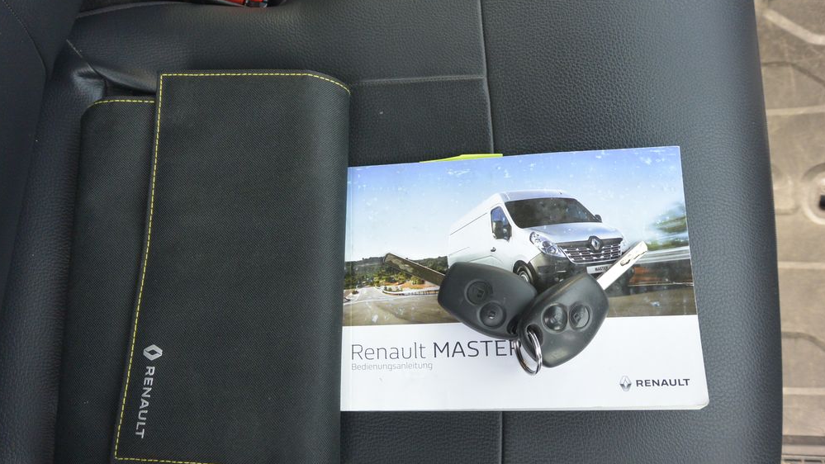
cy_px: 258
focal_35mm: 29
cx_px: 411
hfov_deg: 66.1
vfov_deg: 40.1
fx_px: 634
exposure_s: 1/125
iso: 280
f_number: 3.5
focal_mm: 10
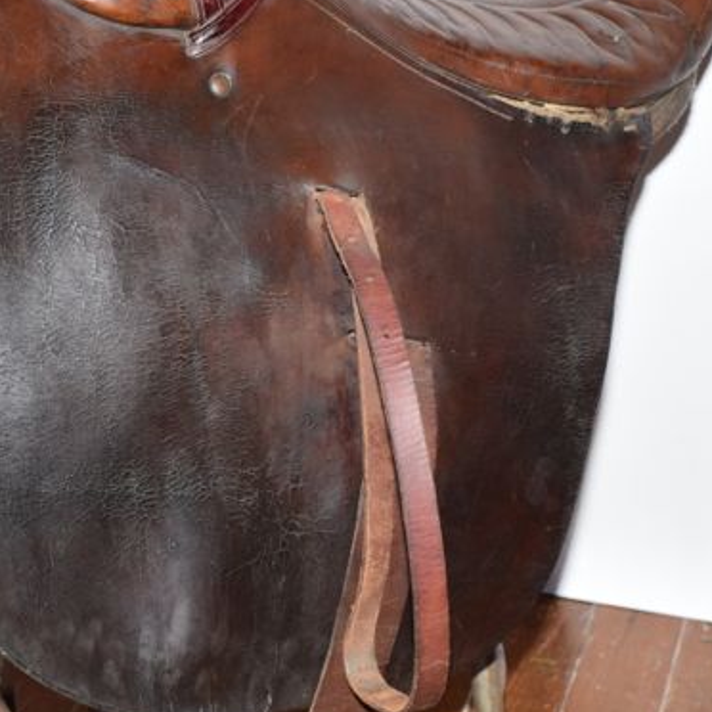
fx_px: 2810
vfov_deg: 14.4
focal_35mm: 121
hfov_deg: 14.4
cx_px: 241
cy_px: 347
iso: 800
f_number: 5.6
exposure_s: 1/125
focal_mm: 55
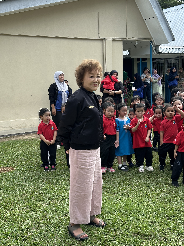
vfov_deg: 39.7
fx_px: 340
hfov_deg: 30.3
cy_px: 123
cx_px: 92
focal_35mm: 48
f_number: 1.78
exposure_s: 1/1475
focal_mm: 6.86
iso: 64
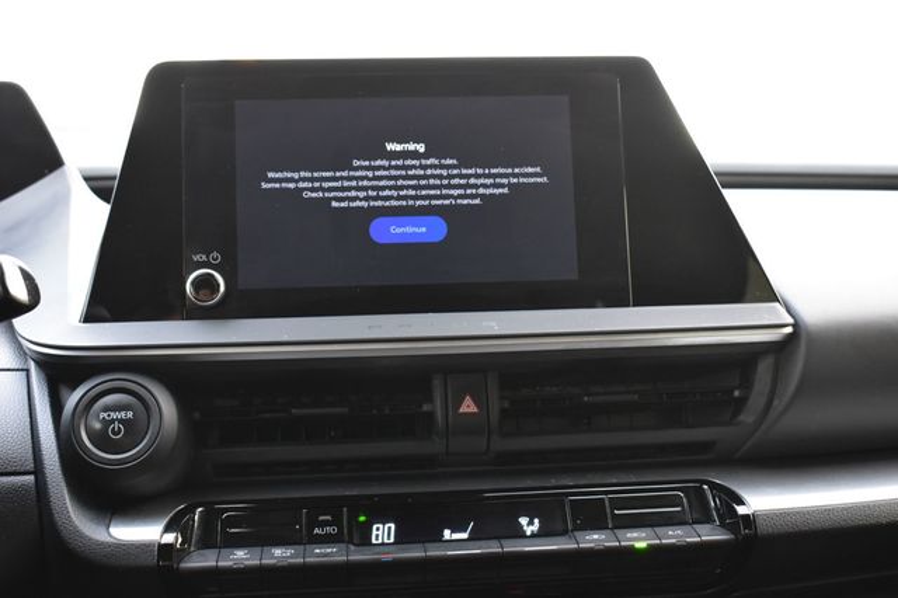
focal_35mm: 45
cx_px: 449
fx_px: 1122
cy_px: 299
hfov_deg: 43.6
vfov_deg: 29.8
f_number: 6.3
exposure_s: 1/15
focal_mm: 30
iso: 1400
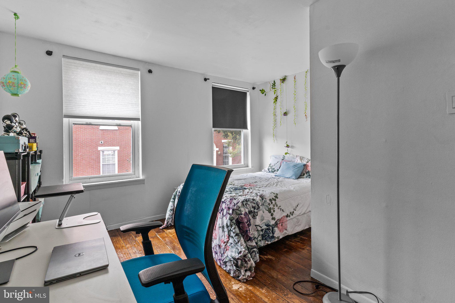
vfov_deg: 70.4
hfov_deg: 93.3
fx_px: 215
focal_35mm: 17
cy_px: 152
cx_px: 228
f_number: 8
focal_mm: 17
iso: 400
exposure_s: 1/25
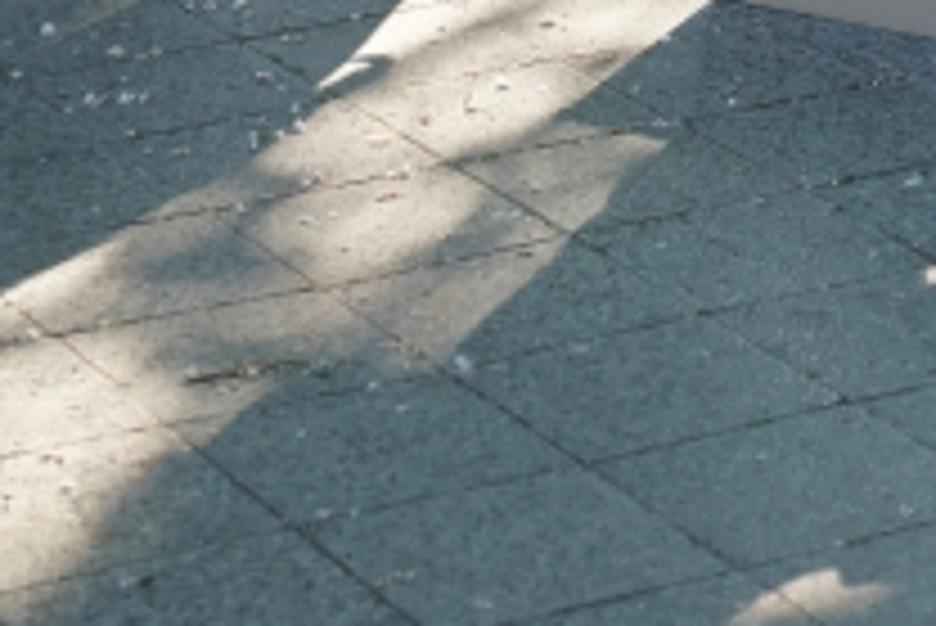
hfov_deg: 12.0
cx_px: 1058
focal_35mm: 168
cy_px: -356
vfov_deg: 8.0
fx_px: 4371
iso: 400
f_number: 2.8
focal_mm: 50
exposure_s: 1/400
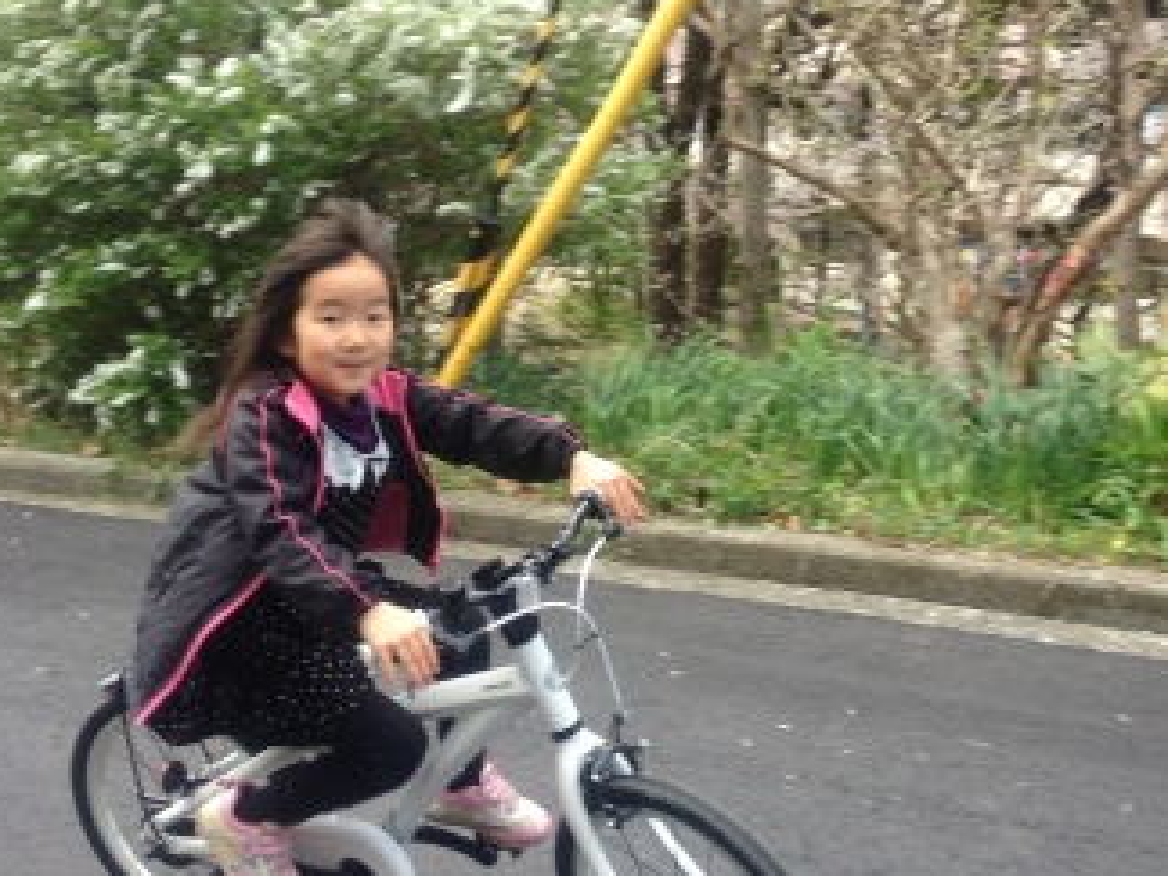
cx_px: 591
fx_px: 1822
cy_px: 348
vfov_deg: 27.0
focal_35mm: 54
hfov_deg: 35.5
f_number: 2.4
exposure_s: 1/214
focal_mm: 4.28
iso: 50
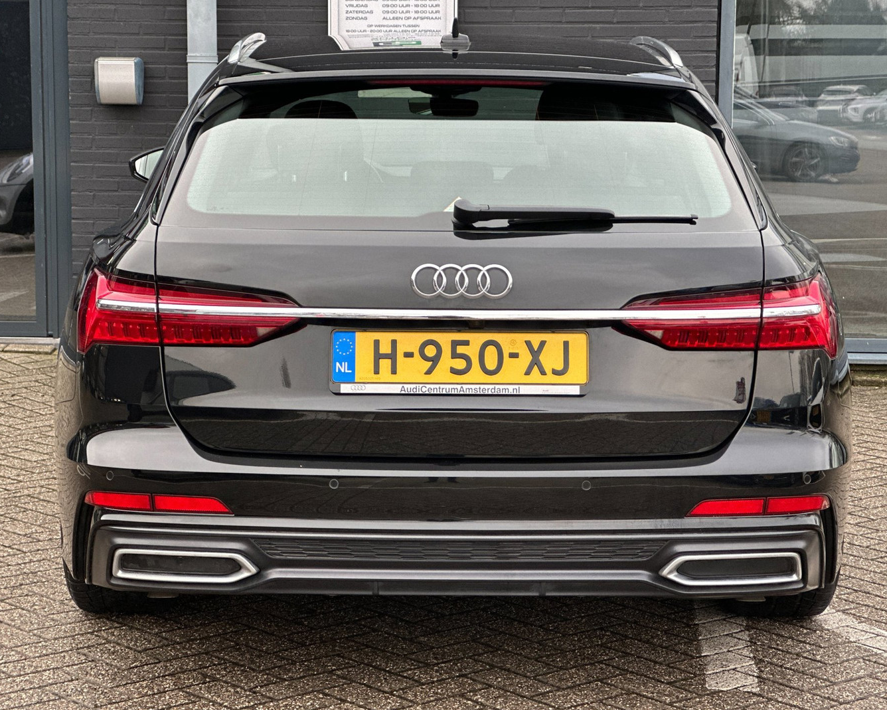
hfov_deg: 23.6
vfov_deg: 18.9
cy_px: 356
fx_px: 2127
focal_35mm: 81
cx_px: 450
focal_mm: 9
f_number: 2.8
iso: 160
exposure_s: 1/121
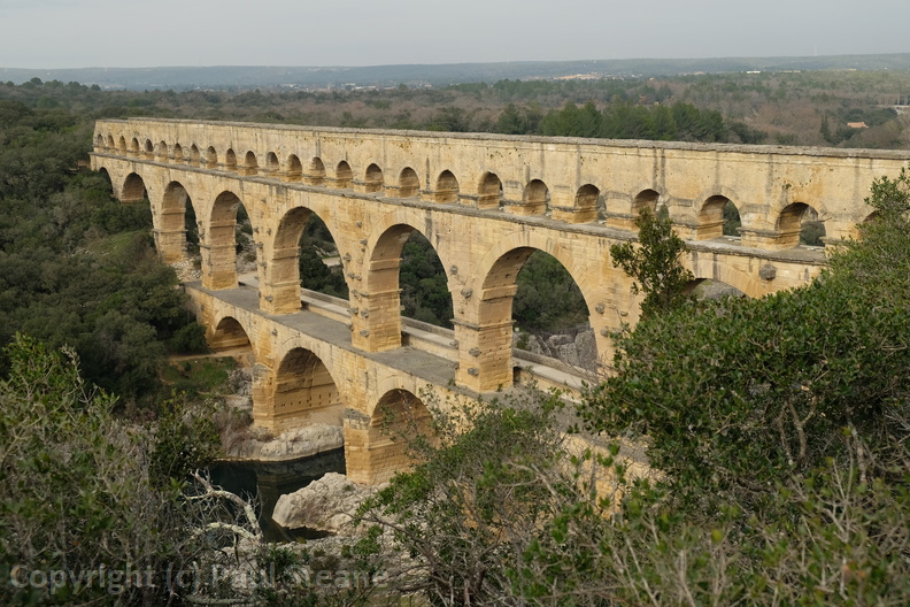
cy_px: 304
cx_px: 455
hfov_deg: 46.4
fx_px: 1062
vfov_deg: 31.9
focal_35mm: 42
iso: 200
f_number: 5.6
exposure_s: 1/300
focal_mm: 27.7
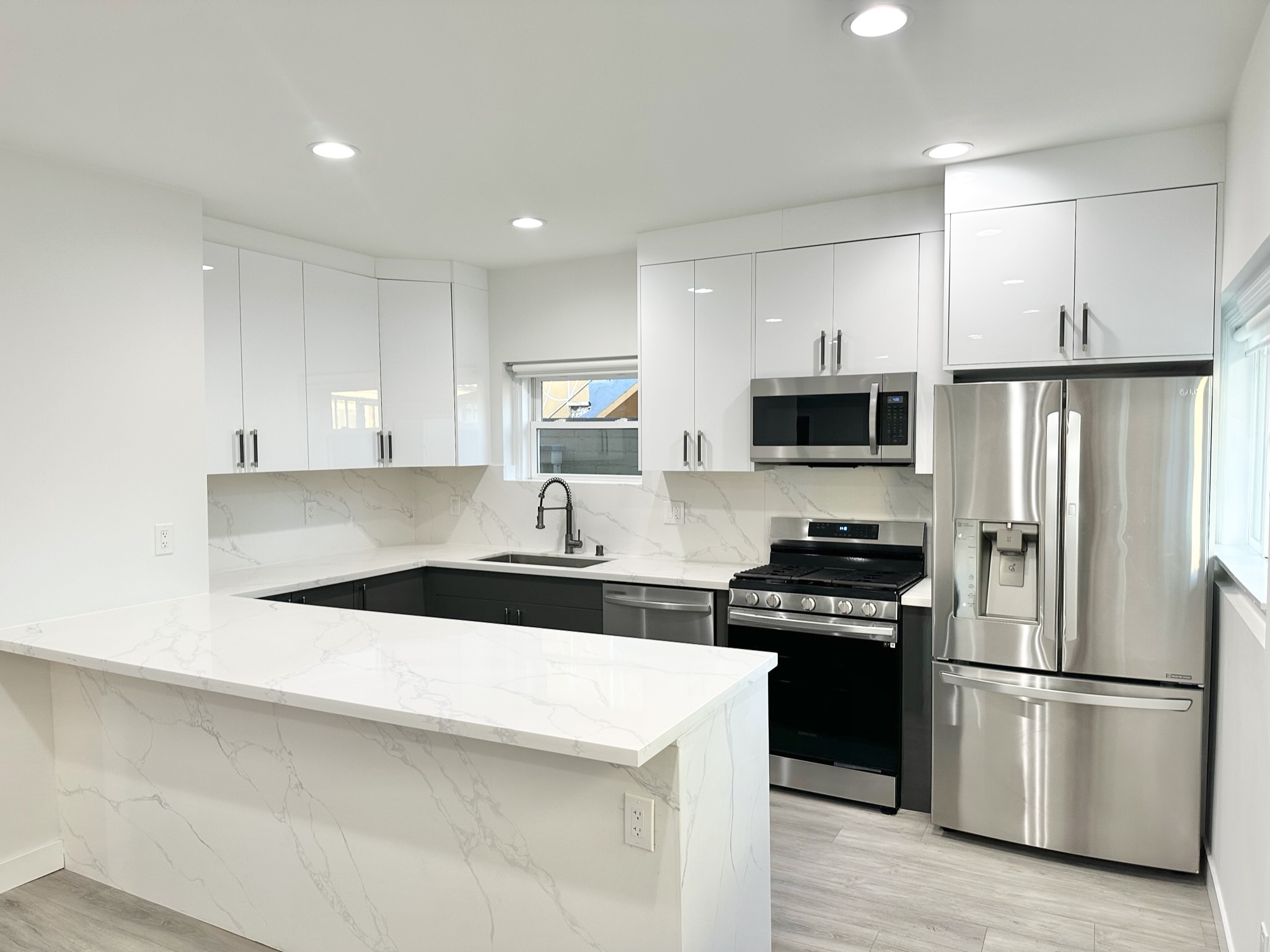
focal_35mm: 24
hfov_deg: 71.6
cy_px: 476
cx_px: 635
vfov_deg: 56.8
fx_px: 880
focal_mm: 6.86
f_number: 1.78
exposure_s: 1/120
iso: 160
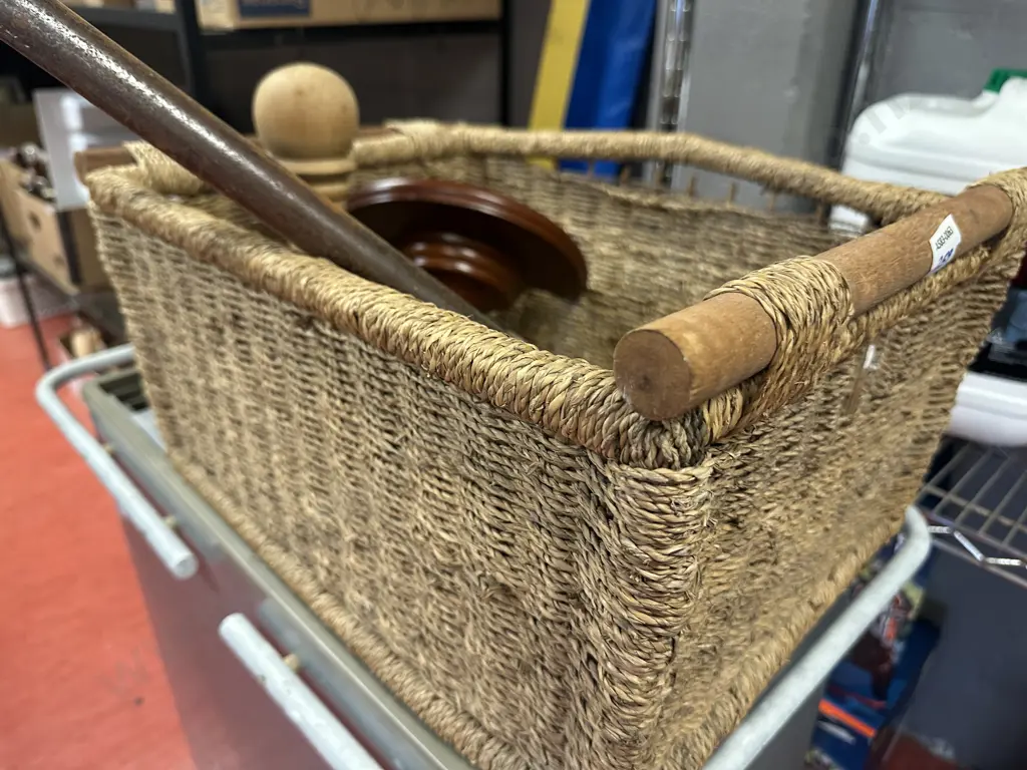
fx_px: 712
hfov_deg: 71.6
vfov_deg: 56.8
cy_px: 385
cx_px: 514
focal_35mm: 24
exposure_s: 1/50
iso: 320
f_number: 1.78
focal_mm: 6.86
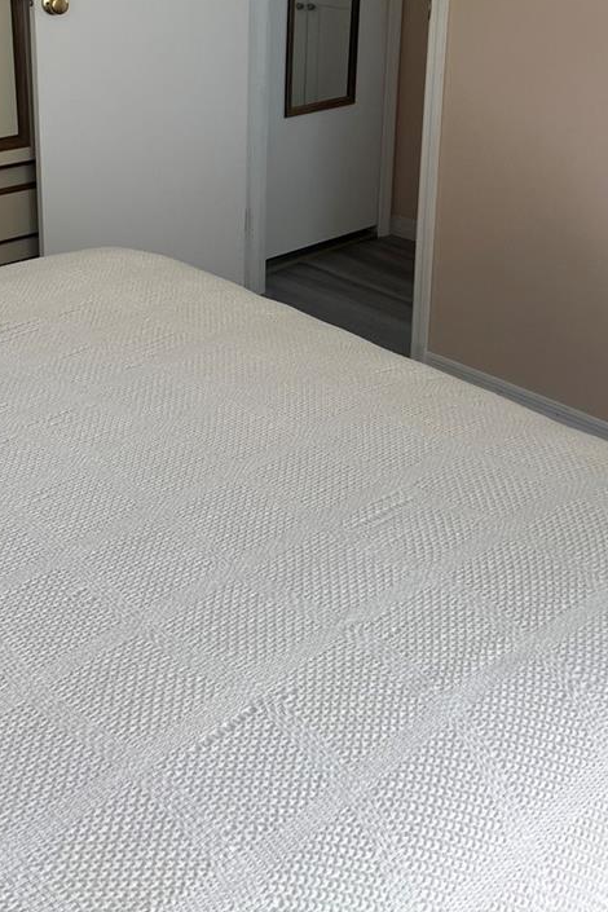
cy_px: 167
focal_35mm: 46
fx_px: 1165
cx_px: 155
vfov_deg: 40.7
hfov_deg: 28.8
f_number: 1.5
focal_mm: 5.7
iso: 64
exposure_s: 1/121
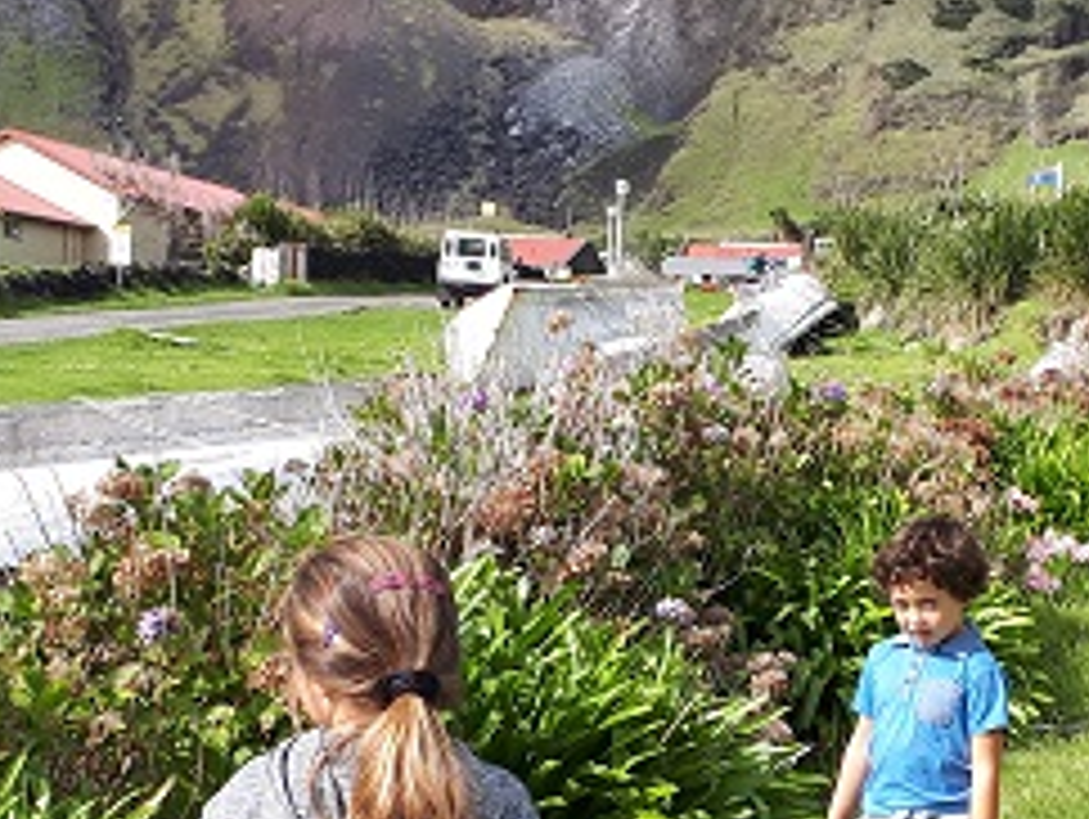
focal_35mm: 78
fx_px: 2456
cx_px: 729
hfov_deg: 24.9
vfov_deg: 18.8
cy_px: 628
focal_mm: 3.6
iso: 40
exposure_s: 1/872
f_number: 1.9
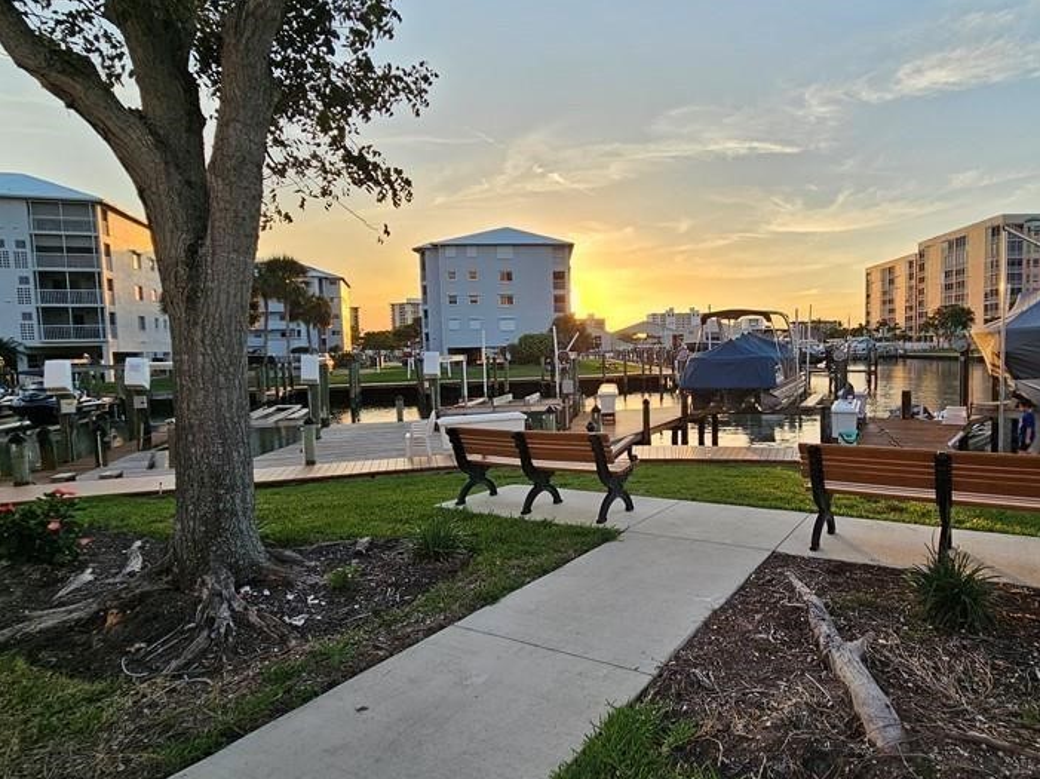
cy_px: 399
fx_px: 571
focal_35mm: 19
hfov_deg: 83.3
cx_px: 639
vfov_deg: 68.6
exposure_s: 1/650
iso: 50
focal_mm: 2.2
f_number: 2.2
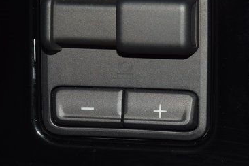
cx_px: 123
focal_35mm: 294
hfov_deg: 7.0
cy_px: 72
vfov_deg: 4.7
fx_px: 2033
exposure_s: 1/125
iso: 100
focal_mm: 70
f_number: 8
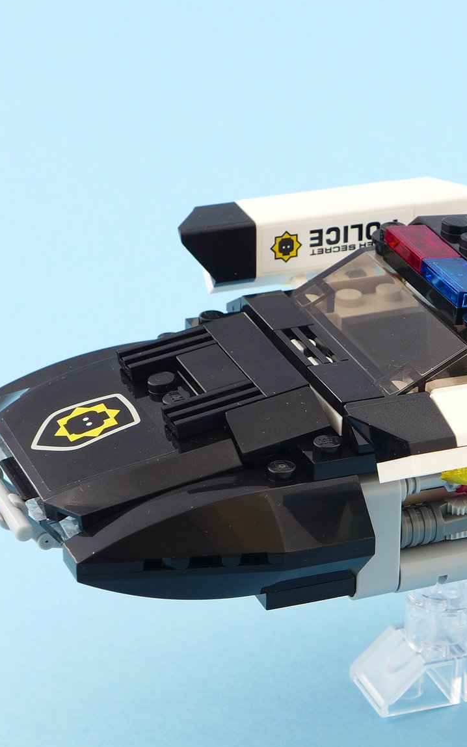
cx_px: 483
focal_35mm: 134
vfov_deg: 15.6
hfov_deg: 9.7
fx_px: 2729
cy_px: 374
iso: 80
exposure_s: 1/10
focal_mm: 15.7
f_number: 4.5
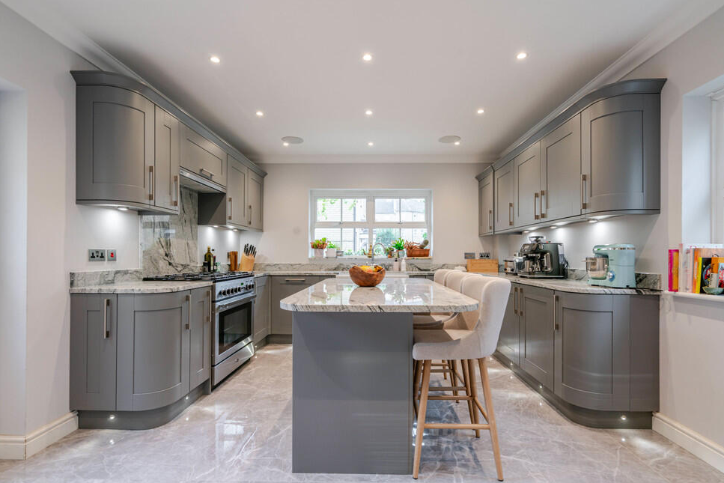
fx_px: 362
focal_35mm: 18
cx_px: 370
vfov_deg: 67.4
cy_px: 254
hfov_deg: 90.0
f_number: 8
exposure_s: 1/20
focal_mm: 17
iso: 250
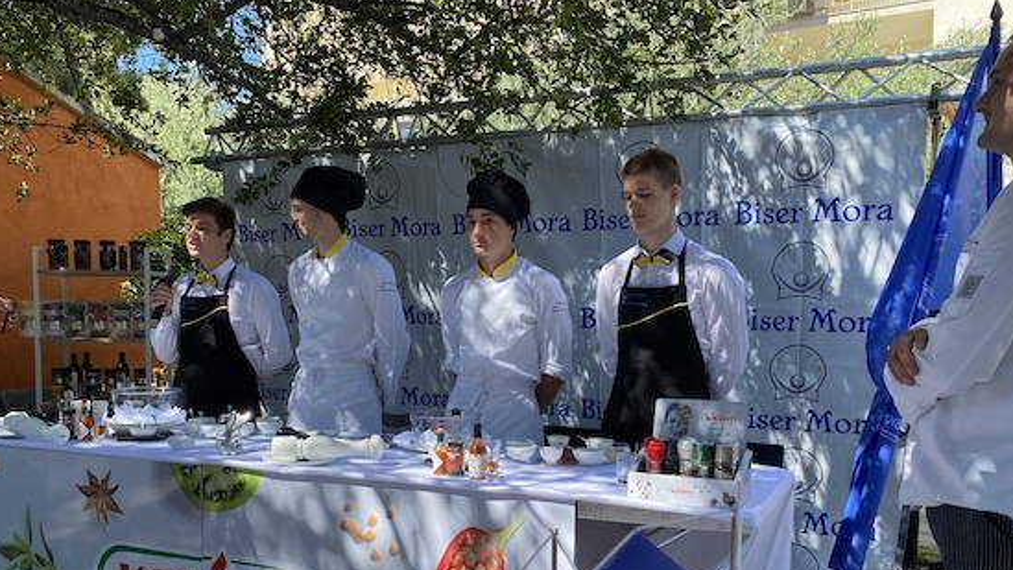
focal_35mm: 33
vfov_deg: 35.1
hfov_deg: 59.5
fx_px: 887
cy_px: 404
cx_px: 495
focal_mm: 4.25
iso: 32
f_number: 1.8
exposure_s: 1/762
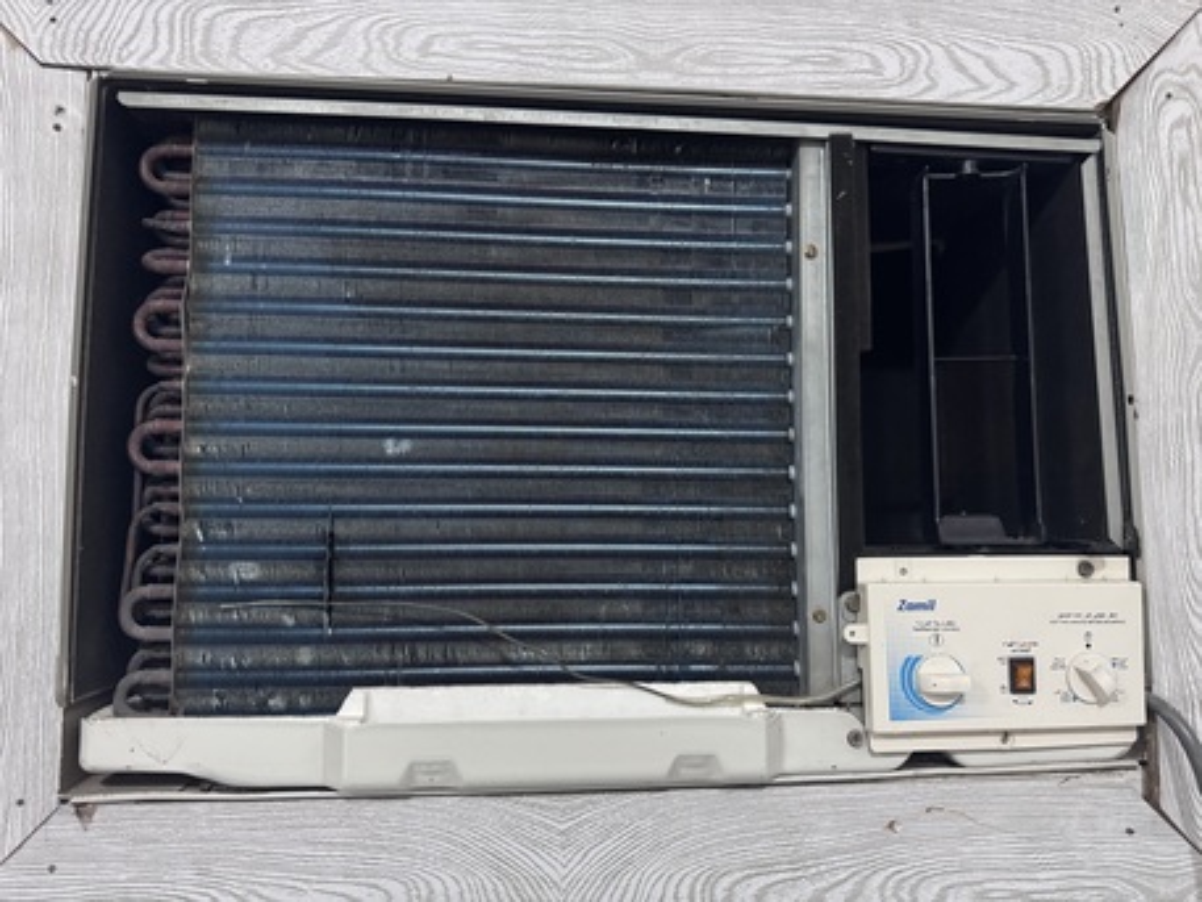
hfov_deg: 71.6
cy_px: 451
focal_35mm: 24
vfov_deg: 56.8
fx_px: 834
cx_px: 601
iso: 800
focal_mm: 6.76
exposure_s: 1/60
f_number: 1.78
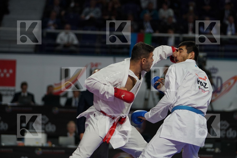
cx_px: 118
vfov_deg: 6.8
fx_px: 1323
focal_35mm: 201
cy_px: 79
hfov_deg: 10.2
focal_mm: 134
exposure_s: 1/1000
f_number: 2.8
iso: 800
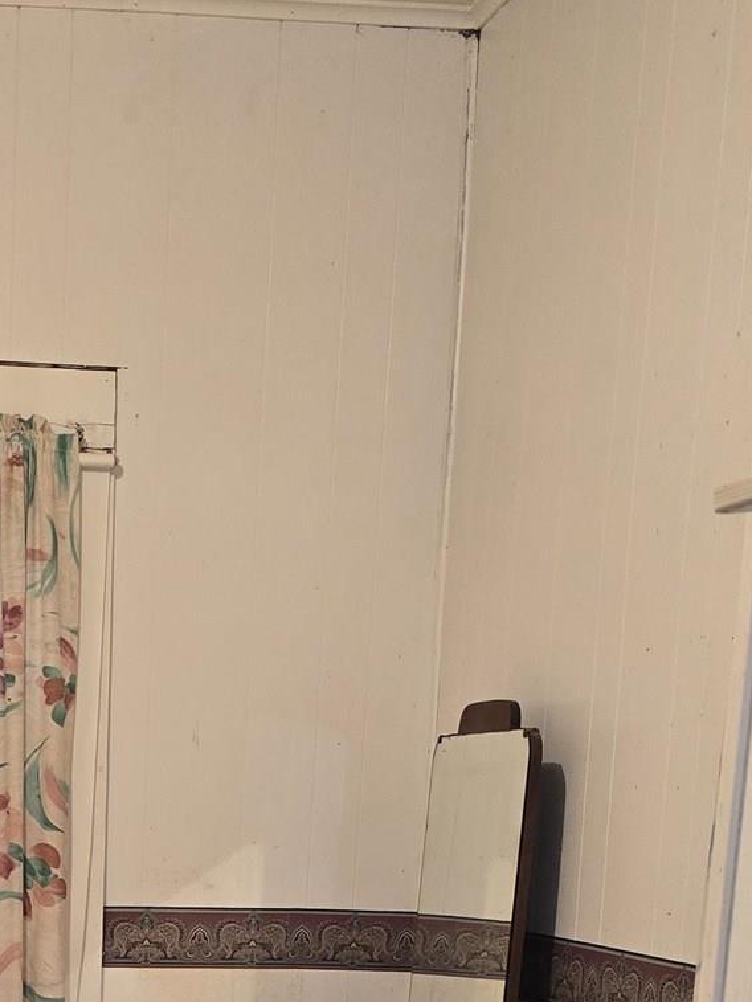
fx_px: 2027
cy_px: 1206
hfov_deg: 20.5
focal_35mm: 70
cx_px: 54
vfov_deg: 25.0
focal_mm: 6.3
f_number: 1.7
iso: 640
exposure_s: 1/60
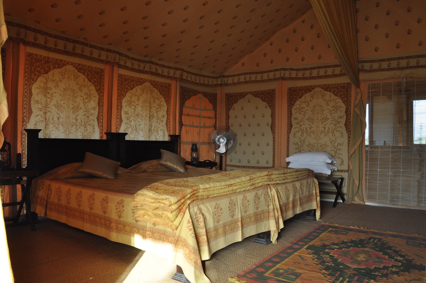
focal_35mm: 27
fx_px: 319
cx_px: 213
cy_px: 142
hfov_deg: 67.4
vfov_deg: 47.8
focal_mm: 18
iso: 400
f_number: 9
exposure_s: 1/80
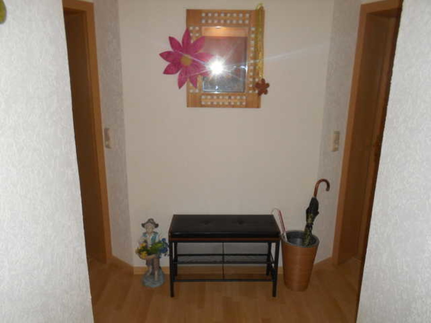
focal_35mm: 26
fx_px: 324
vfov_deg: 53.1
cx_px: 216
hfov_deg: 67.3
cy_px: 162
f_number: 3.2
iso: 200
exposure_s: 1/25
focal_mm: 4.6
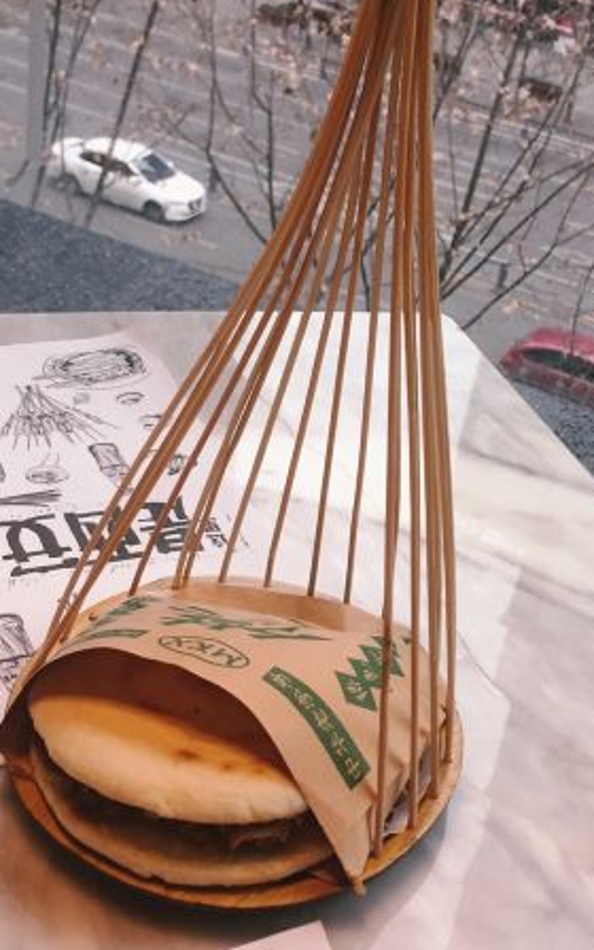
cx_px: 385
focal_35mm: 48
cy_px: 439
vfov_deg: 41.8
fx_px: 1243
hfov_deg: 26.7
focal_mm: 4.15
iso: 40
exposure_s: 1/100
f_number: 2.2
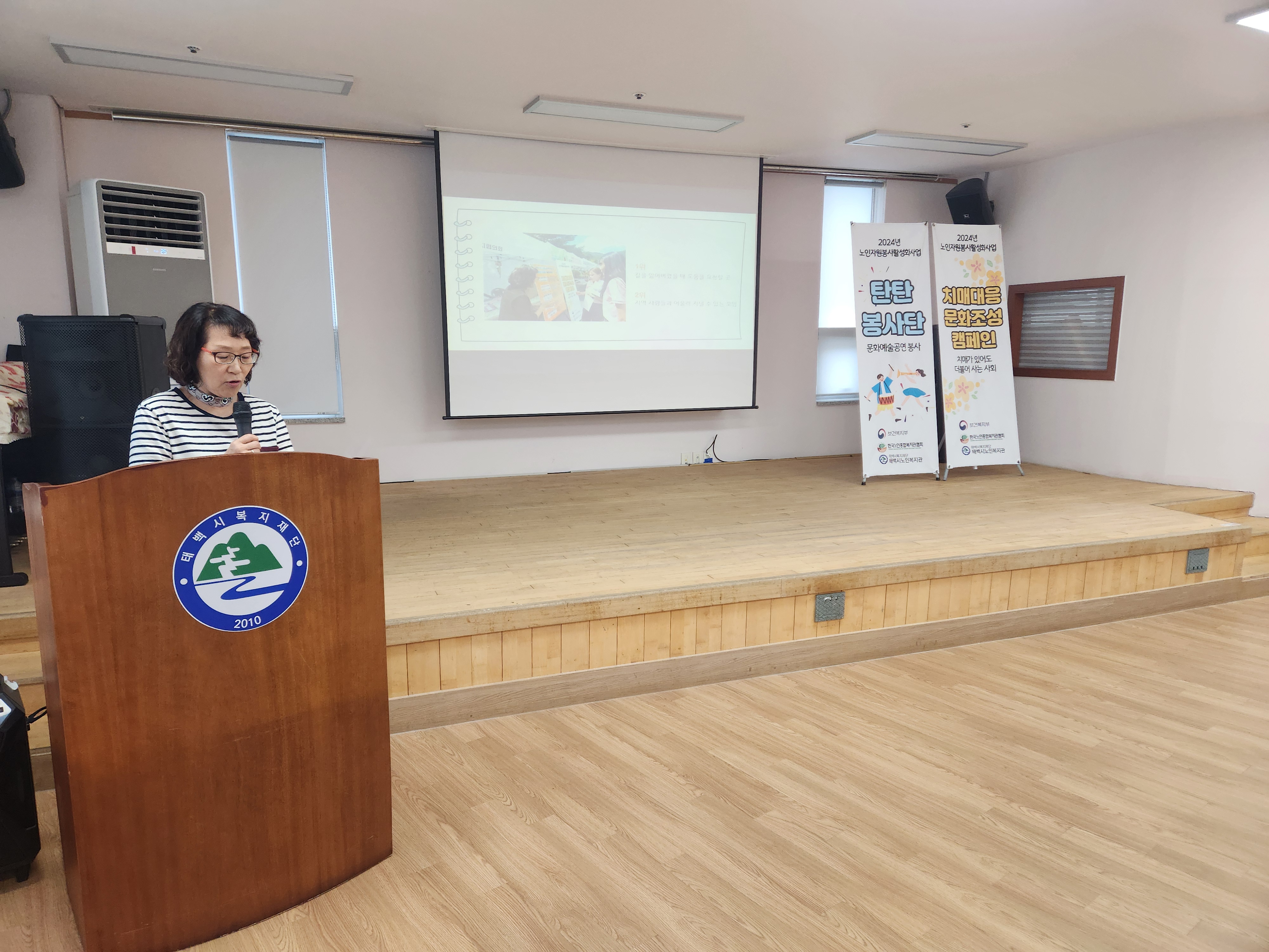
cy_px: 476
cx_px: 634
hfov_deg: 73.9
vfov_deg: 58.9
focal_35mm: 23
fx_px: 843
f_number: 1.8
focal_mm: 5.4
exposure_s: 1/120
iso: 200
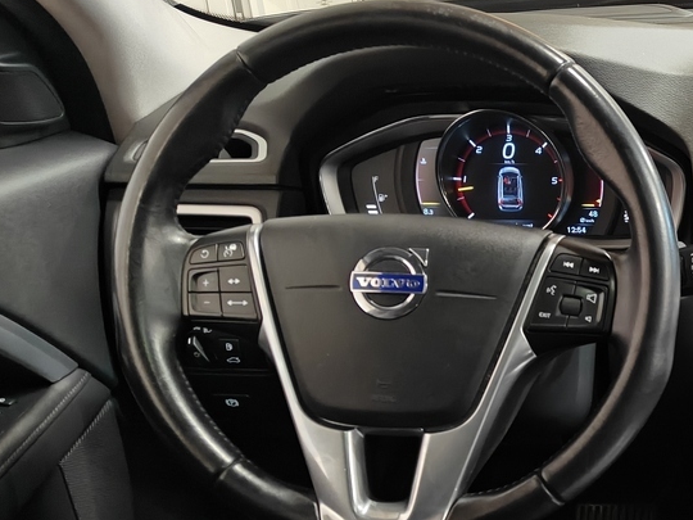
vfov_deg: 22.6
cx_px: 853
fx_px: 1281
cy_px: 410
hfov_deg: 26.5
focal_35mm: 64
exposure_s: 1/42
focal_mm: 5.59
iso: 160
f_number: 1.8
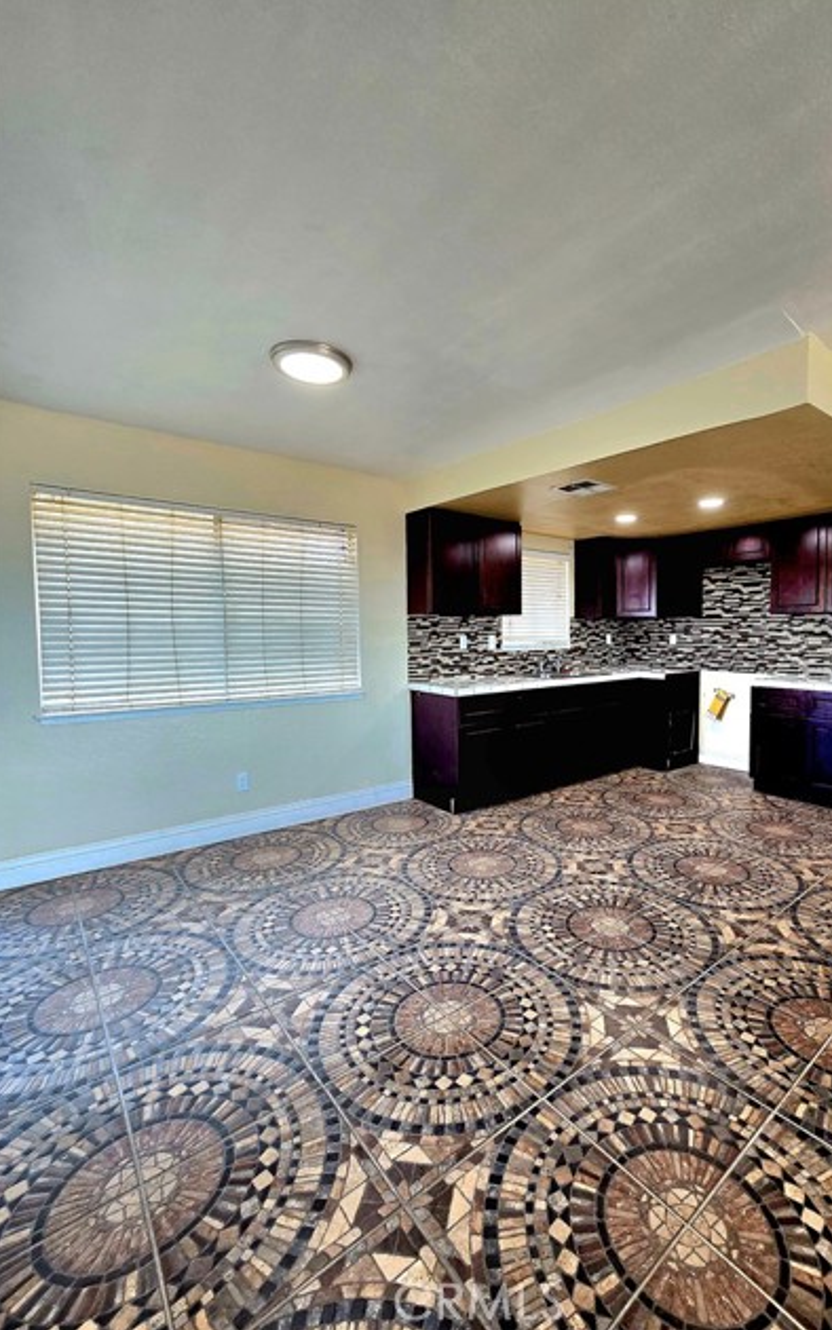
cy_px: 657
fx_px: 508
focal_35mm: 14
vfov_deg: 105.3
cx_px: 494
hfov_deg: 77.9
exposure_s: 1/60.2
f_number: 2.2
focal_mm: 2.2
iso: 64
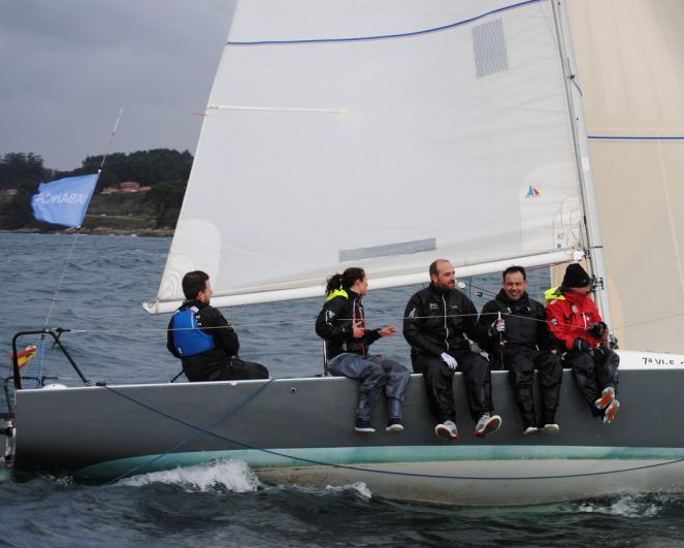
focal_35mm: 94
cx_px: 397
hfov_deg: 20.4
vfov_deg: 16.4
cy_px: 276
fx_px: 1895
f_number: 5.6
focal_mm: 55
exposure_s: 1/125
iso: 125
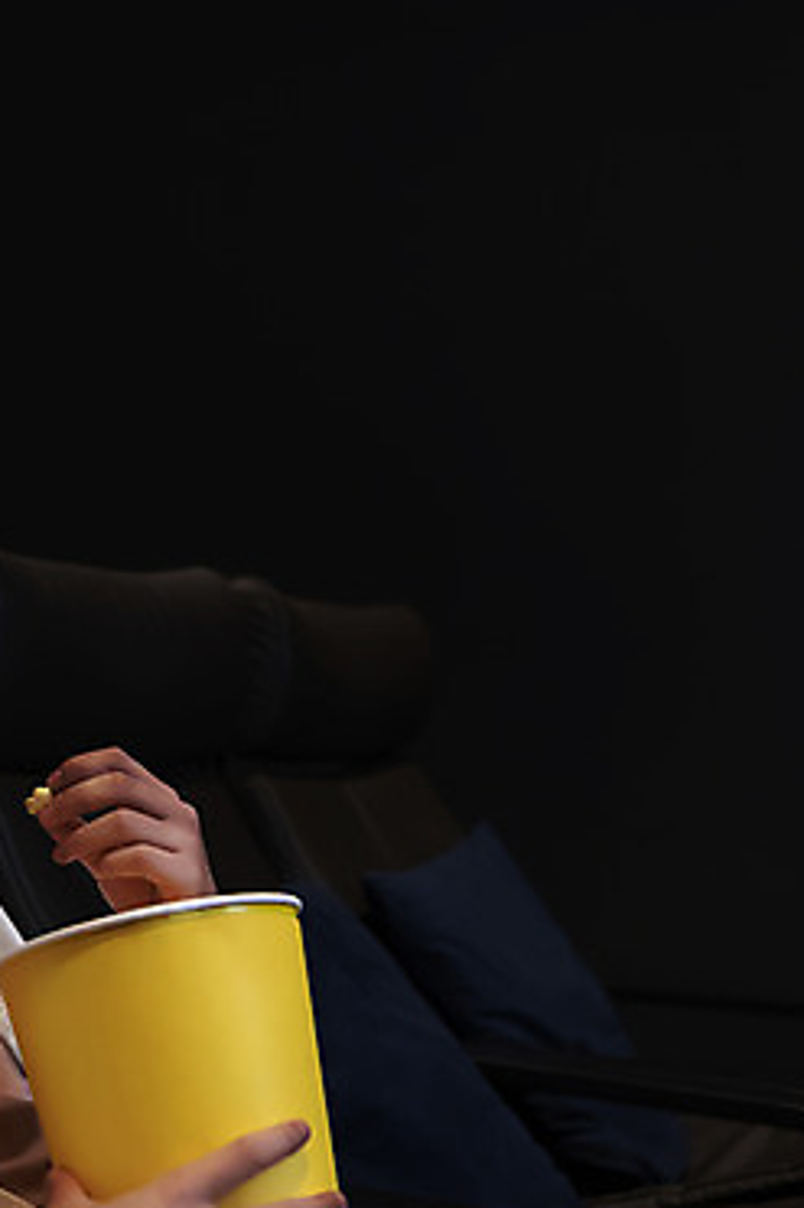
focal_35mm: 68
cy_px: 606
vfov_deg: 29.7
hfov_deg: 19.6
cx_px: 52
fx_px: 2280
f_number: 2.8
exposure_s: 1/100
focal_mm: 42
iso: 1250
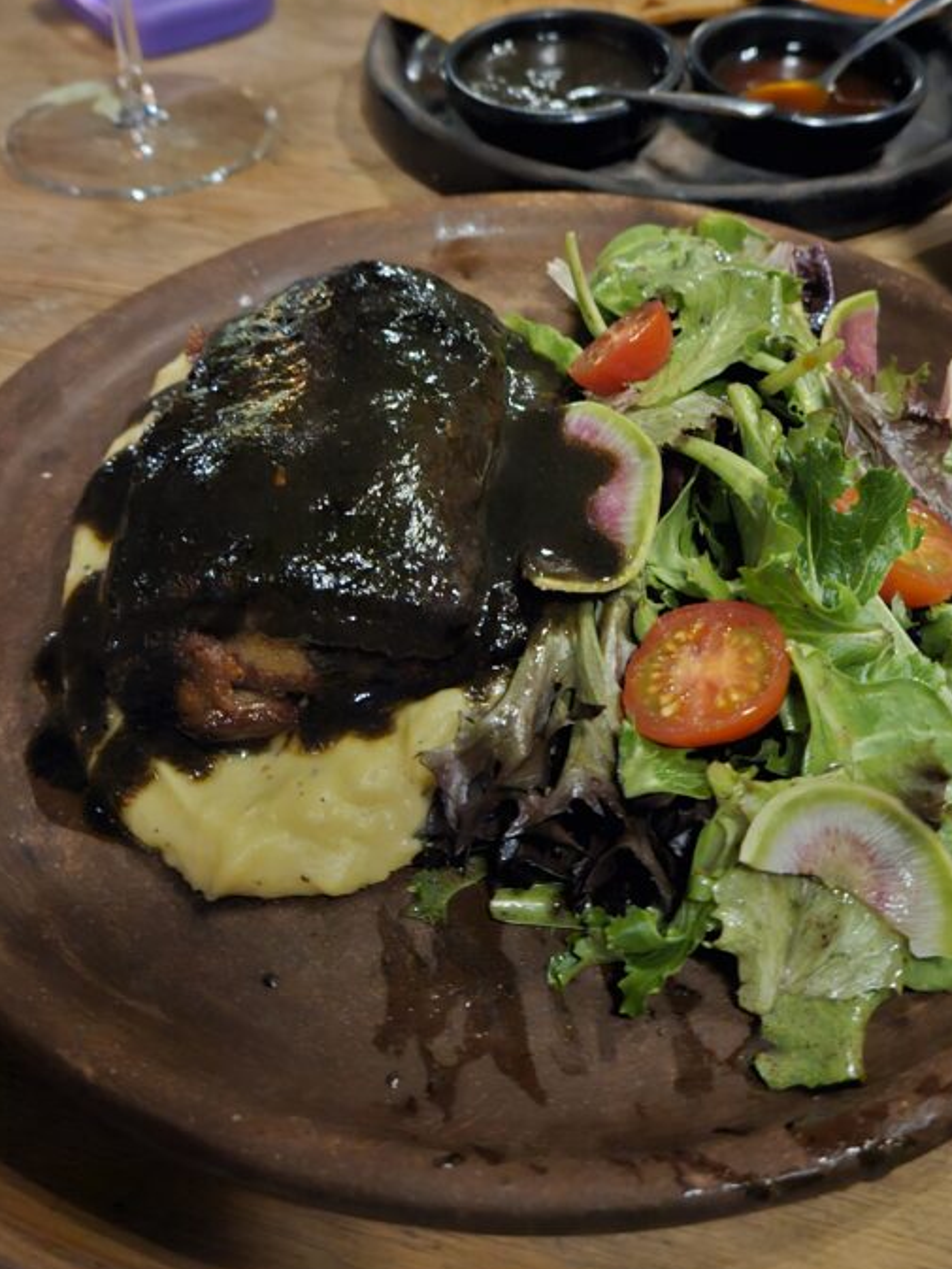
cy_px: 362
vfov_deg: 51.0
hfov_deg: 40.4
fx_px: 1283
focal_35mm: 35
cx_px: 596
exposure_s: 1/8
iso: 2000
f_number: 1.8
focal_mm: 5.4
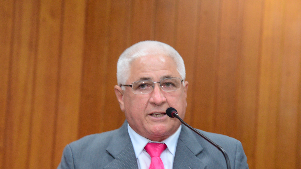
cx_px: 157
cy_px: 128
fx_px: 1325
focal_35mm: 166
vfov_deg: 7.3
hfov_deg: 13.0
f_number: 4.5
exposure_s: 1/60
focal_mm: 120
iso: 2500
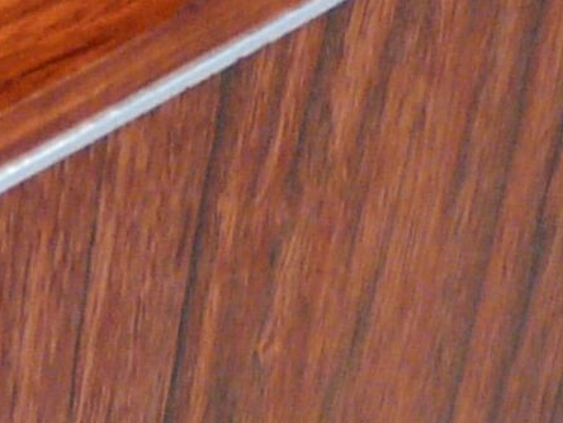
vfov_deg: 7.2
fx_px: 3350
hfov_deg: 9.2
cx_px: -462
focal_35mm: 206
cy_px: 10
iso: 160
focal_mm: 4.6
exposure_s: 1/30
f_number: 2.8
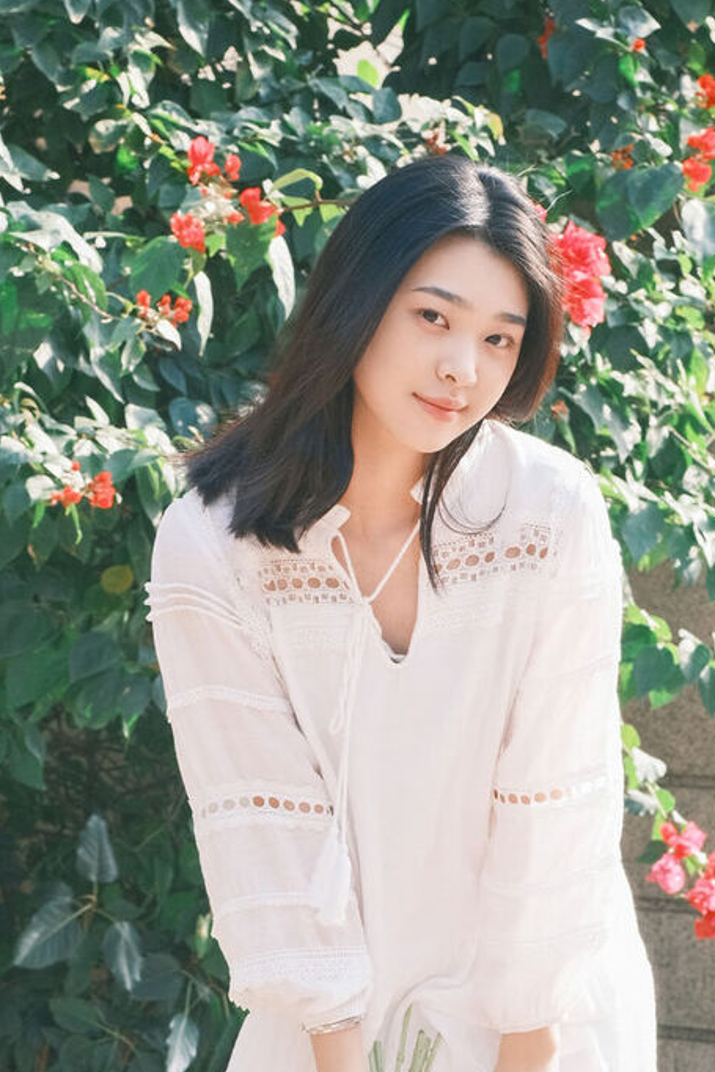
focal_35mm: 194
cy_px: 963
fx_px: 5776
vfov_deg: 10.5
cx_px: 382
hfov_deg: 7.1
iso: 500
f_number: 6.4
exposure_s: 1/180
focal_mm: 56
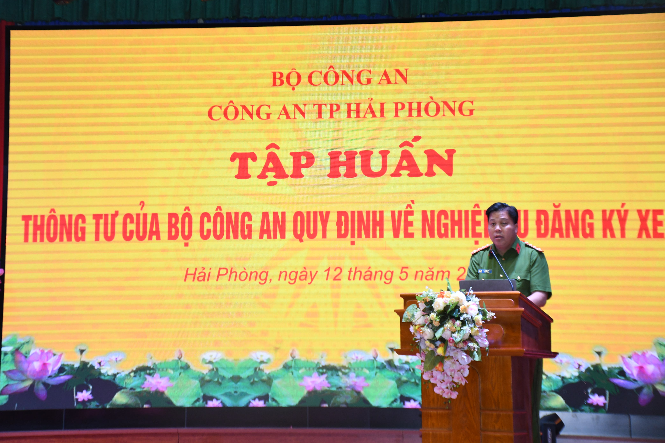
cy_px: 222
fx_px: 1718
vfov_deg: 14.7
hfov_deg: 21.9
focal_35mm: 93
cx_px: 332
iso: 2000
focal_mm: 62
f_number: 5
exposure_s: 1/200
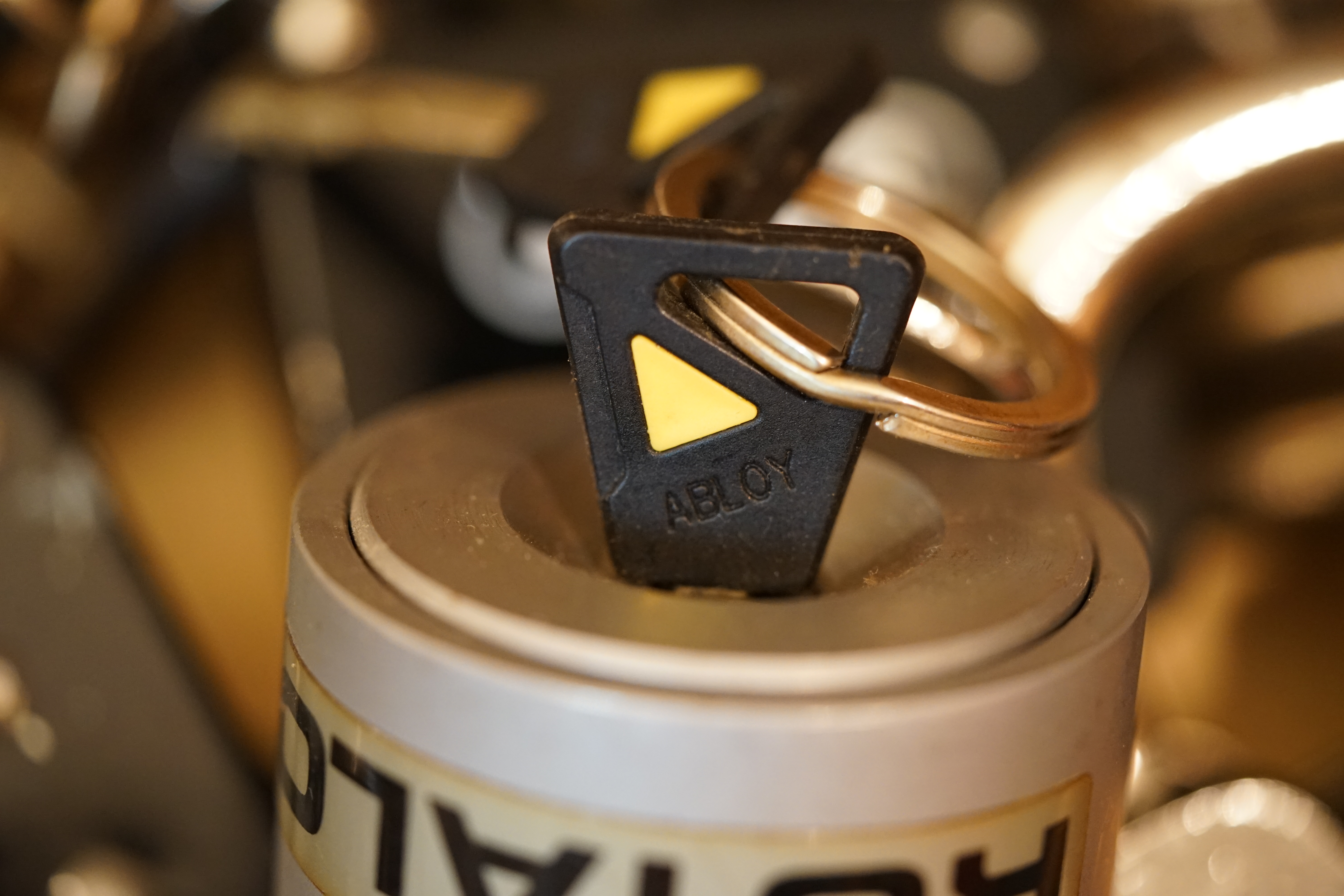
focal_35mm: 90
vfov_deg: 15.2
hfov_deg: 22.6
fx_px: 3360
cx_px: 672
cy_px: 448
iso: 3200
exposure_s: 1/100
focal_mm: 90
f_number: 2.8
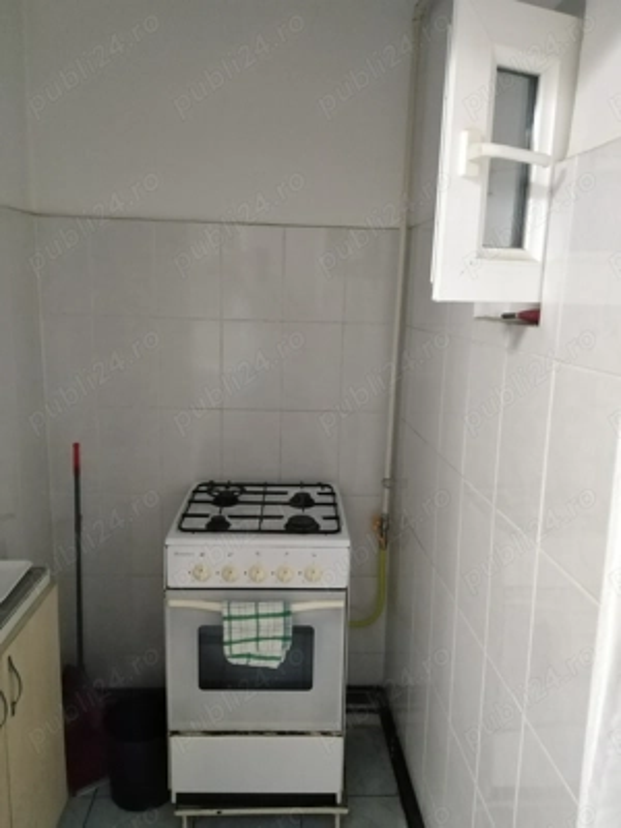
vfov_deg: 67.3
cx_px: 310
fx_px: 622
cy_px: 414
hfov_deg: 53.1
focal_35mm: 26
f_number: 1.8
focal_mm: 3.59
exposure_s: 1/14.3
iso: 847
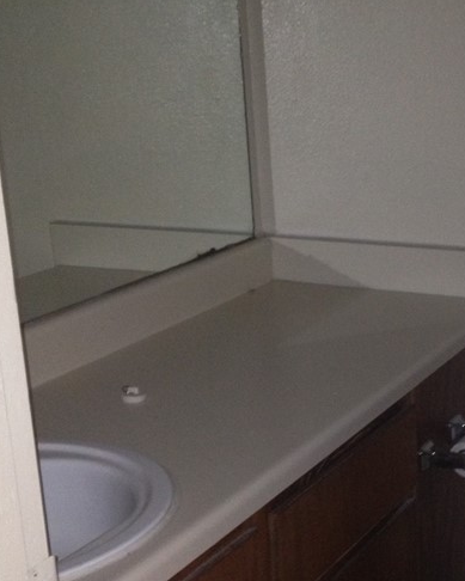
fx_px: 1238
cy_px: 371
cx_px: 445
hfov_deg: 20.7
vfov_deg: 26.3
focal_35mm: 72
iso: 200
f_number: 2.4
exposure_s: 1/16
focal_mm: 4.28
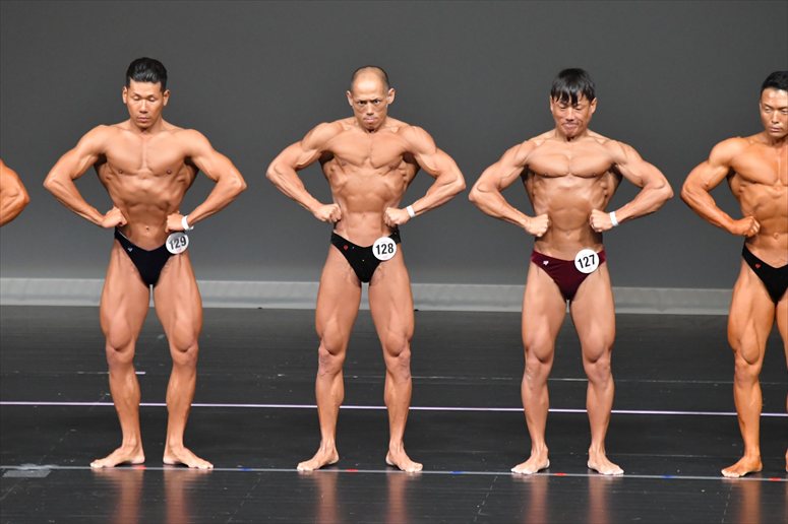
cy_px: 262
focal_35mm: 315
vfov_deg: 4.4
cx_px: 394
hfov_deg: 6.5
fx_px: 6892
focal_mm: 210
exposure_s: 1/400
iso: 5000
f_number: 5.6
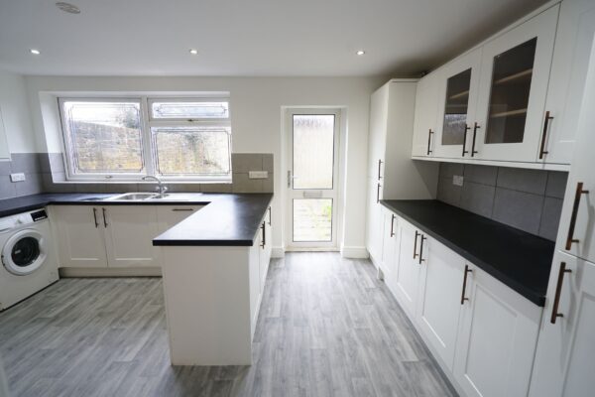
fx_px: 264
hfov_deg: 96.7
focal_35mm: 16
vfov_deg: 73.7
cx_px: 298
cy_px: 198
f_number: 5
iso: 500
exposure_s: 1/40
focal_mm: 16
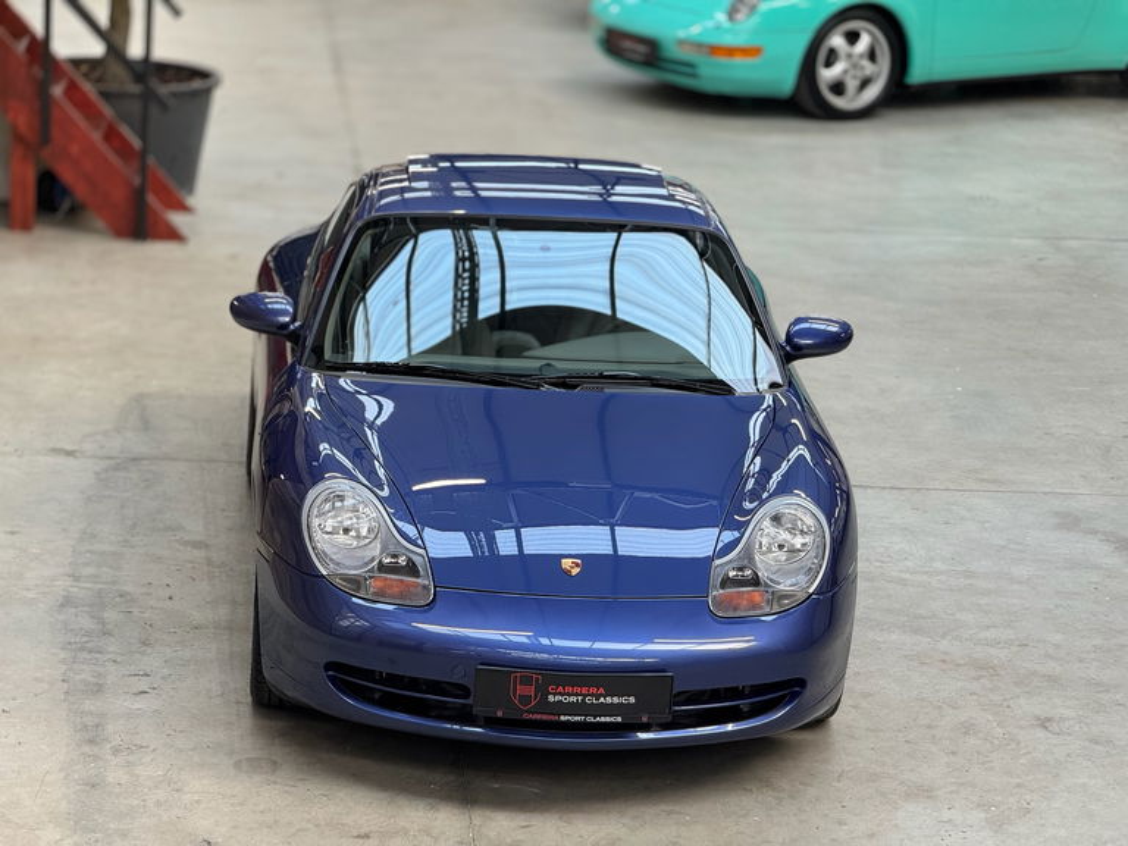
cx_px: 564
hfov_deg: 16.4
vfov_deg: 12.3
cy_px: 423
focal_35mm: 120
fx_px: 3910
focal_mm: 15.66
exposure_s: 1/100
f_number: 2.8
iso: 160
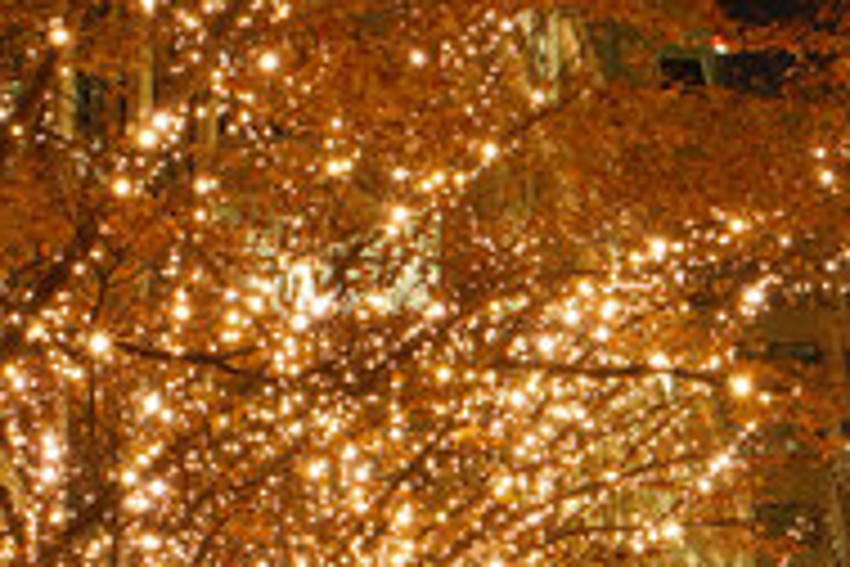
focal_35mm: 275
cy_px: 848
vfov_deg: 5.0
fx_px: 6493
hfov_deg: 7.3
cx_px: 1507
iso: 200
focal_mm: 50
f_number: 11
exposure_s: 3.2
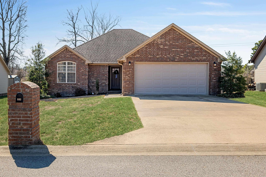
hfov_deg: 53.1
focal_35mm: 36
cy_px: 87
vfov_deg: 36.9
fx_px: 266
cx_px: 132
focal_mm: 35
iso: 100
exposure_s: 1/125
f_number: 7.1
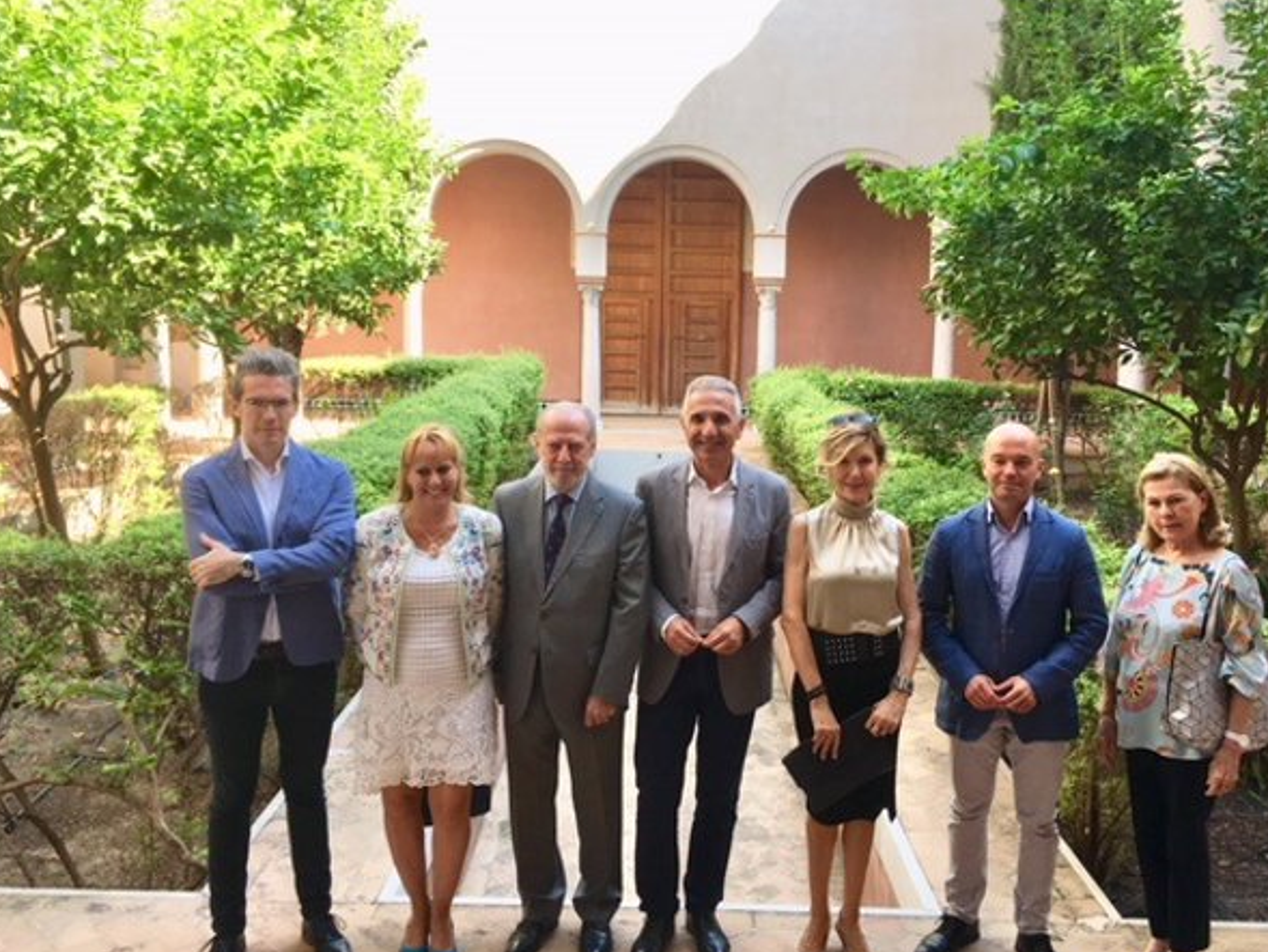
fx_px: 1246
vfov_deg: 41.8
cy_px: 435
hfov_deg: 53.9
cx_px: 693
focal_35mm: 34
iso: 25
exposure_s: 1/155
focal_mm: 4.15
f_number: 2.2
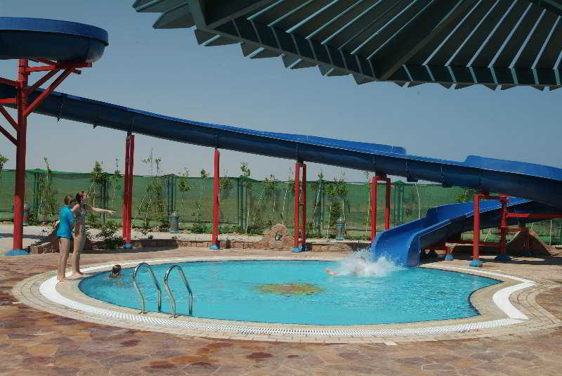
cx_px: 281
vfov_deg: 35.1
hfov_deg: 50.7
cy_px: 188
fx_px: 594
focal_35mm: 38
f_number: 11
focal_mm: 25
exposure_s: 1/180
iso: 100
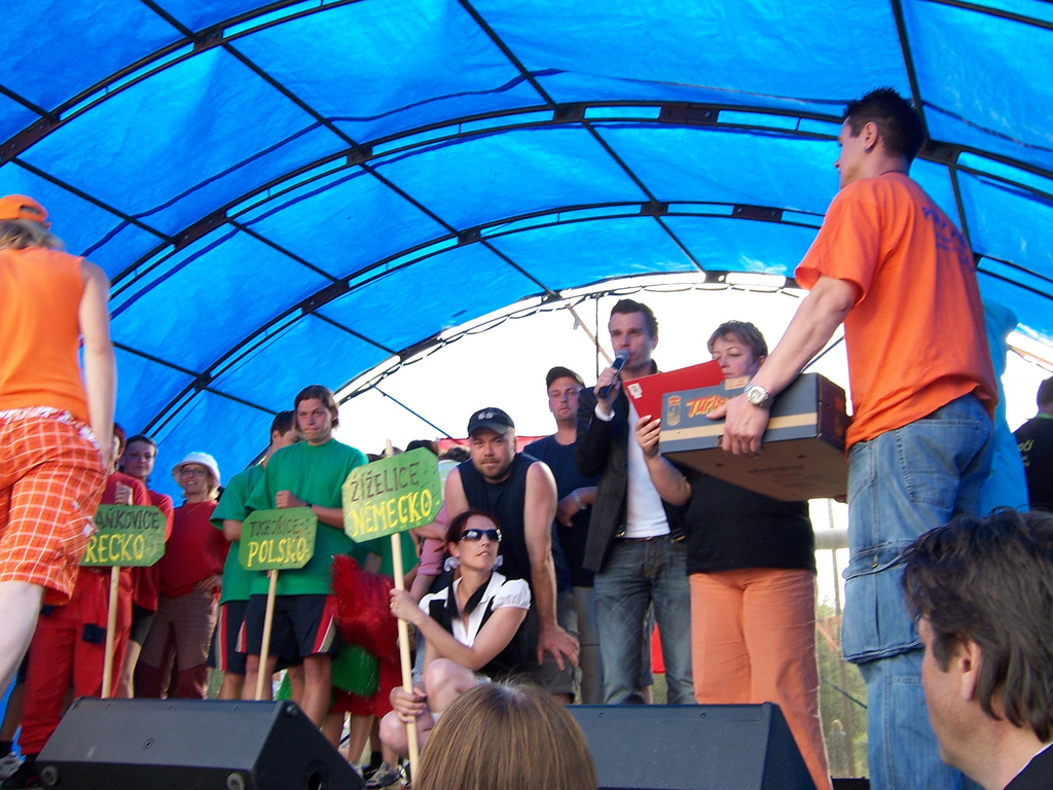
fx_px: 1004
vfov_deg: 42.9
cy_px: 395
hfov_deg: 55.4
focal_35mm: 33
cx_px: 526
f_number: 3.4
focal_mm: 5.5
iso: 80
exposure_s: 1/90
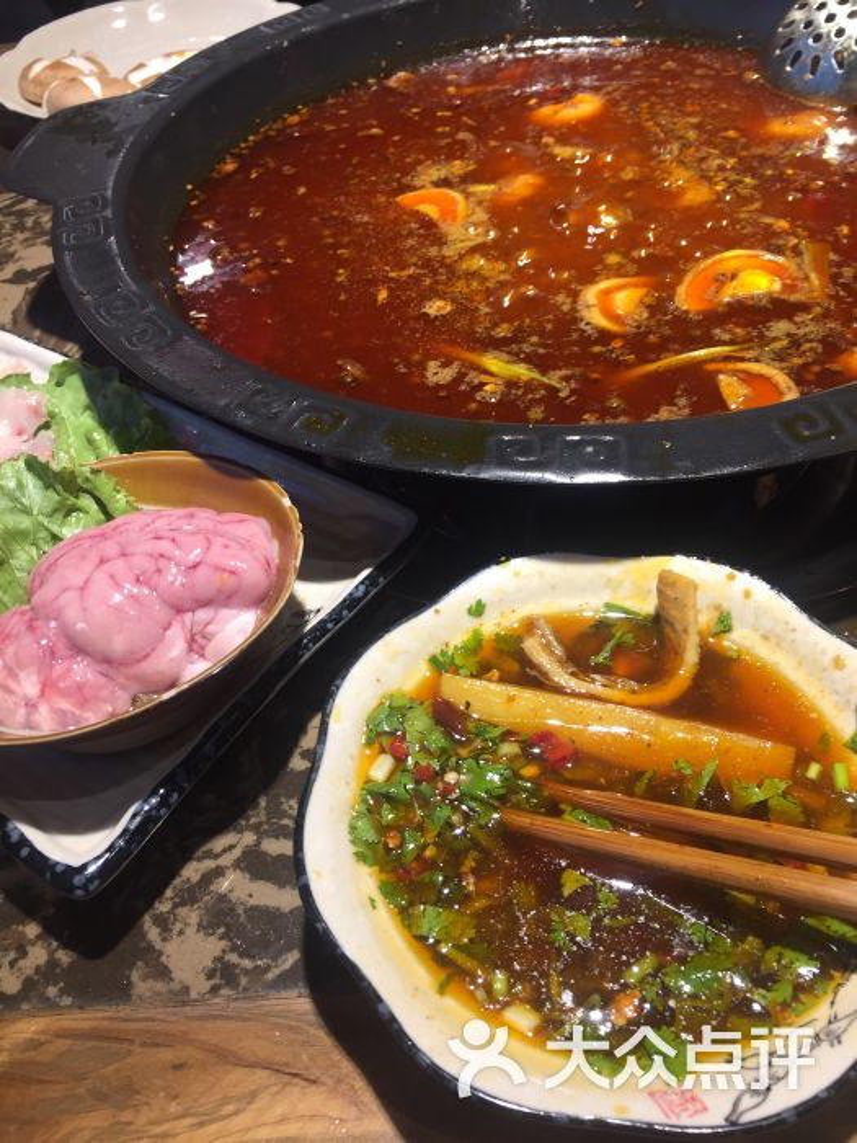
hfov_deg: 48.2
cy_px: 572
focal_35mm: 29
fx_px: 957
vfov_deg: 61.7
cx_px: 428
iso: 40
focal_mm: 4.15
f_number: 2.2
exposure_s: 1/50
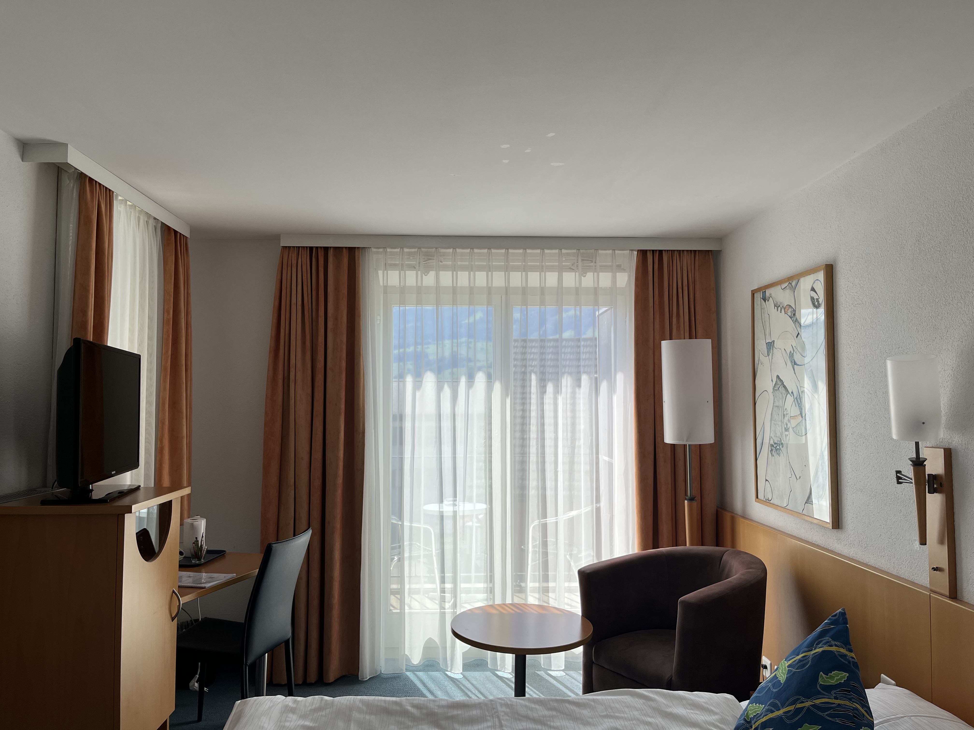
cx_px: 487
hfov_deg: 67.3
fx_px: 732
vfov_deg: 53.1
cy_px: 365
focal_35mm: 26
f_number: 1.6
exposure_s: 1/943
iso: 50
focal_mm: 5.1
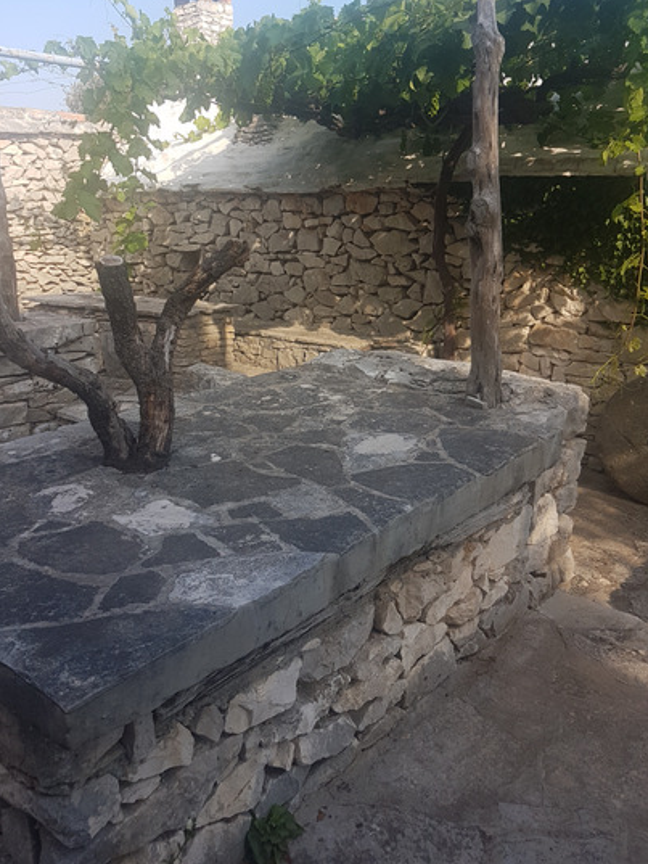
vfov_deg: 57.9
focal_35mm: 31
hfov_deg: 45.4
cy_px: 352
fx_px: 773
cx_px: 293
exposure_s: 1/844
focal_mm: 4.2
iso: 40
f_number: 1.7
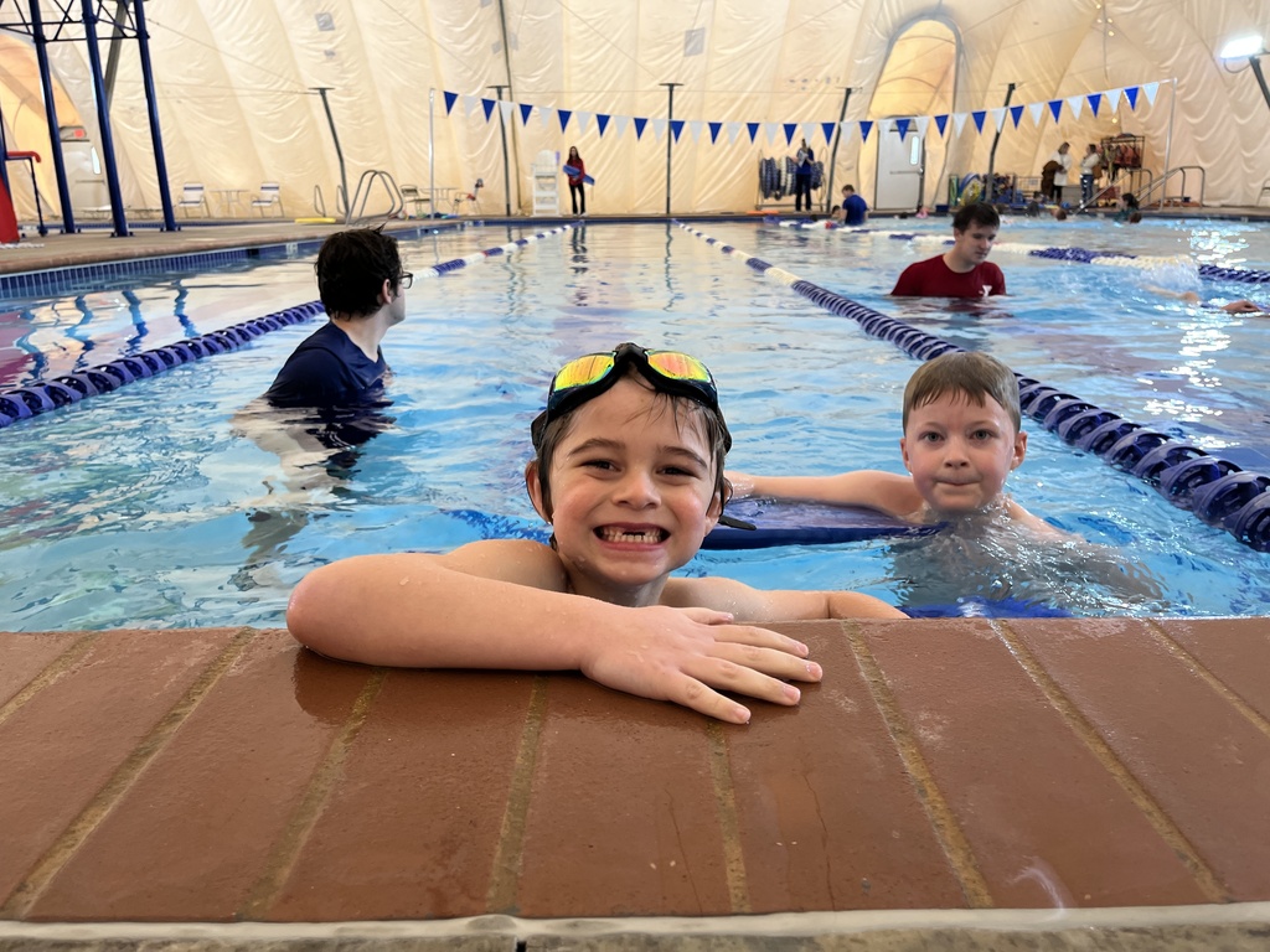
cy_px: 476
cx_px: 635
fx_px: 954
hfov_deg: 67.3
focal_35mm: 26
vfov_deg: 53.1
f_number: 1.6
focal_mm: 5.1
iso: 100
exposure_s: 1/60
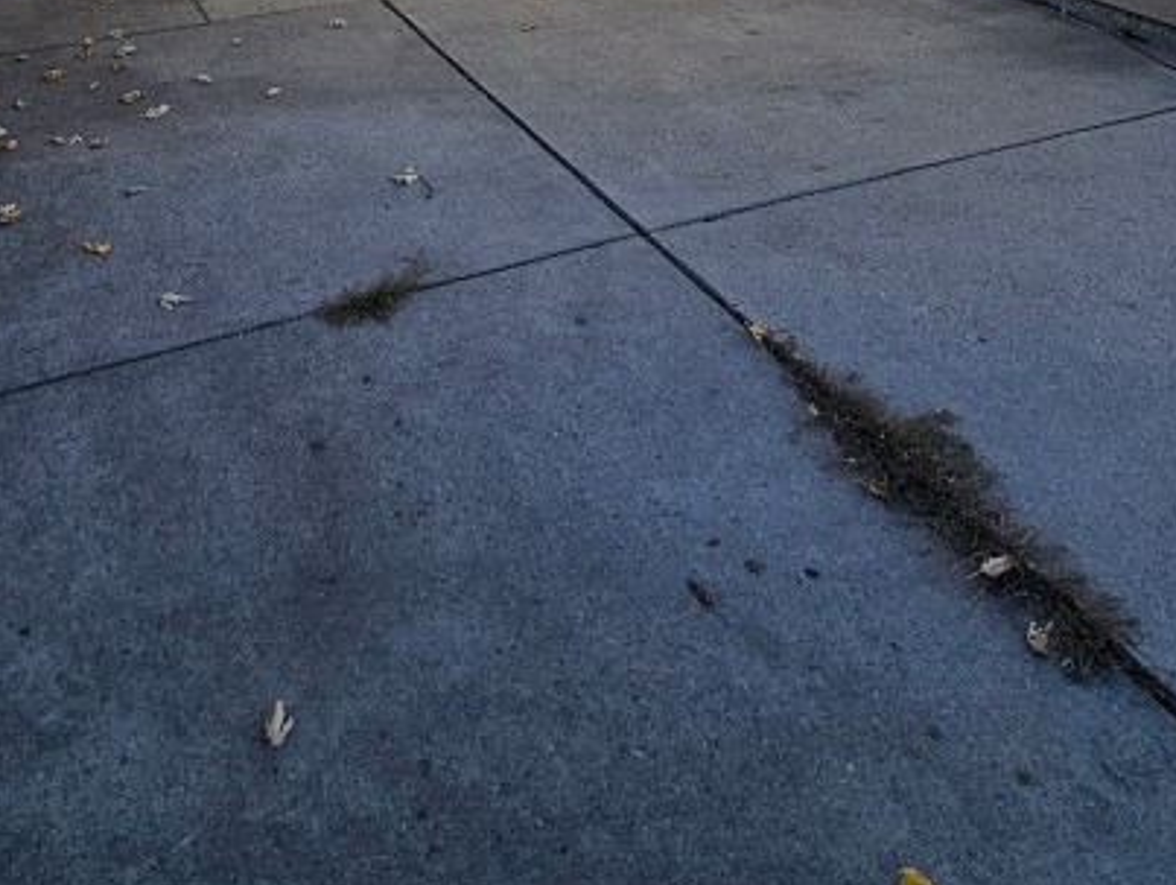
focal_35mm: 33
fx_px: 1122
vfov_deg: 33.4
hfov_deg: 55.2
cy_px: -222
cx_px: 534
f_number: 2.2
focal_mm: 2.2
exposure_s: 1/809
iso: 64
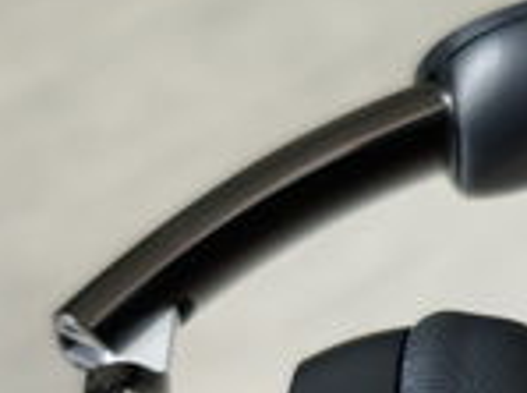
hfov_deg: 9.1
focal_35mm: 212
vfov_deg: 6.8
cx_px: 836
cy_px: 717
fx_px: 3220
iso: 500
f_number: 1.63
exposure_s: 1/100
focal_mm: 8.72
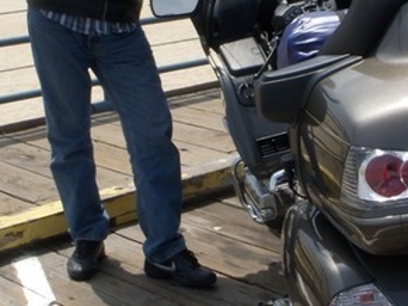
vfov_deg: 16.8
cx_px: 243
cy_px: 52
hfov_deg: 22.5
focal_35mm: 87
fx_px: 1025
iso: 100
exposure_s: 1/320
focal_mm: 6.3
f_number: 6.6
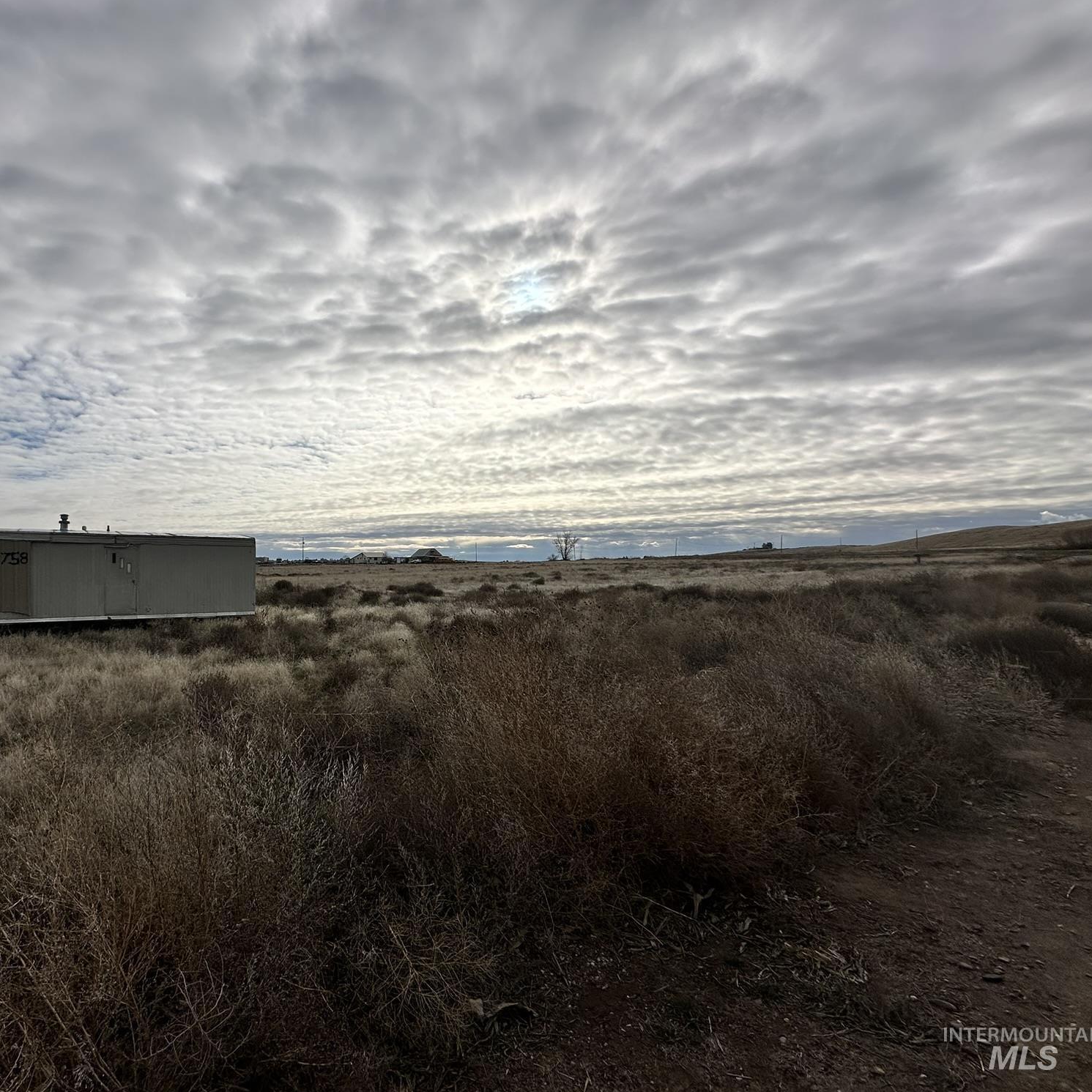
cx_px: 363
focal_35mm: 17
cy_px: 549
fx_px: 607
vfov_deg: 84.0
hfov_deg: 81.1
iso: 40
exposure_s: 1/8403
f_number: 2.2
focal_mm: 2.22
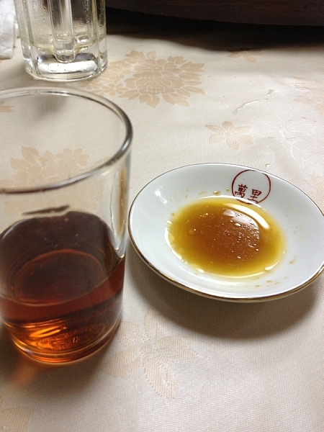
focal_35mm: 35
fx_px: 437
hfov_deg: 40.7
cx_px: 162
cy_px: 216
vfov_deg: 52.6
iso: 125
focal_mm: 4.28
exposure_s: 1/20
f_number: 2.4
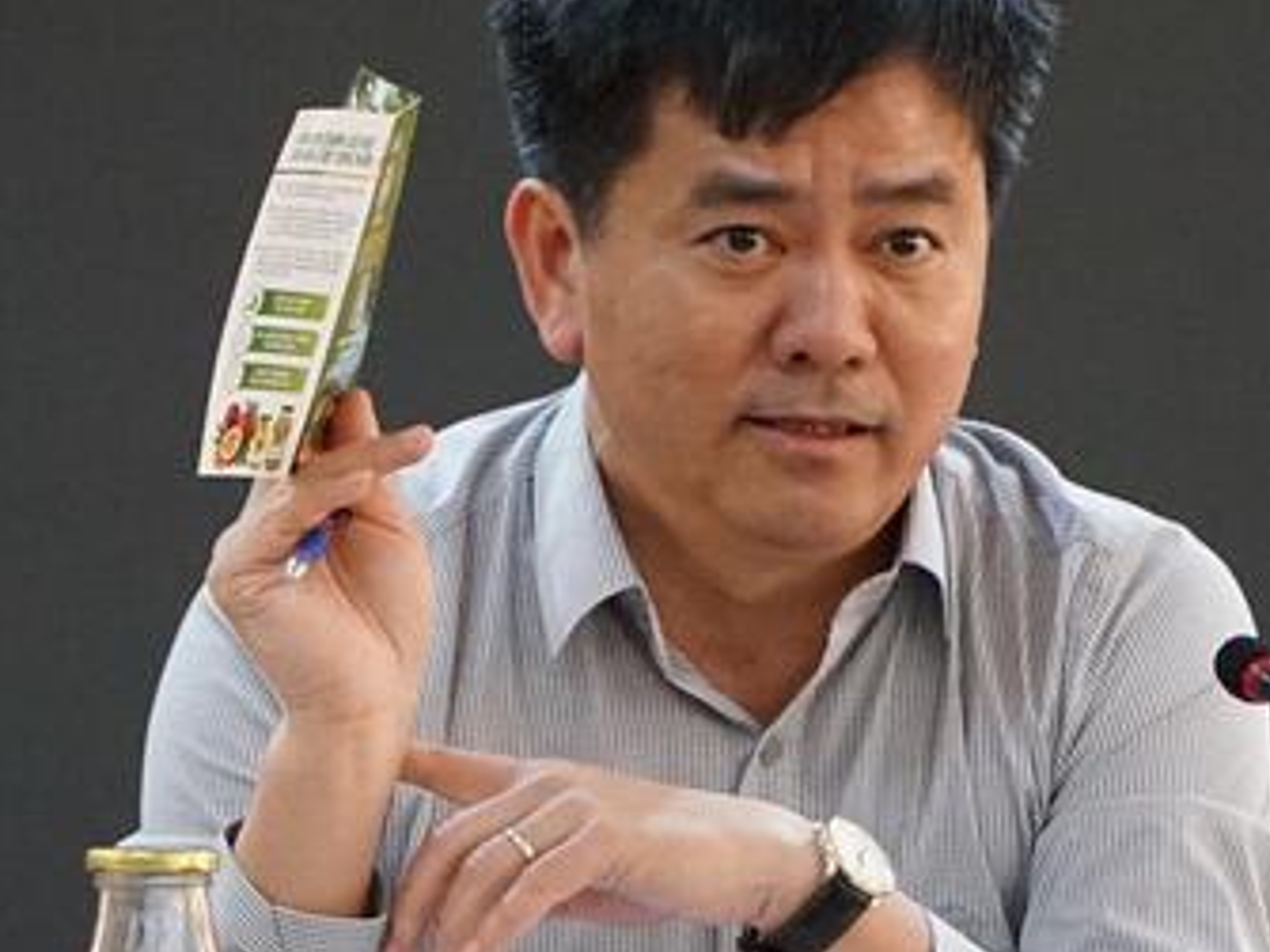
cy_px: 613
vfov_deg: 4.2
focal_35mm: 358
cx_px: 720
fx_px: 13130
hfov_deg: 5.5
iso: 6400
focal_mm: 104
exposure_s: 1/500
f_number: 4
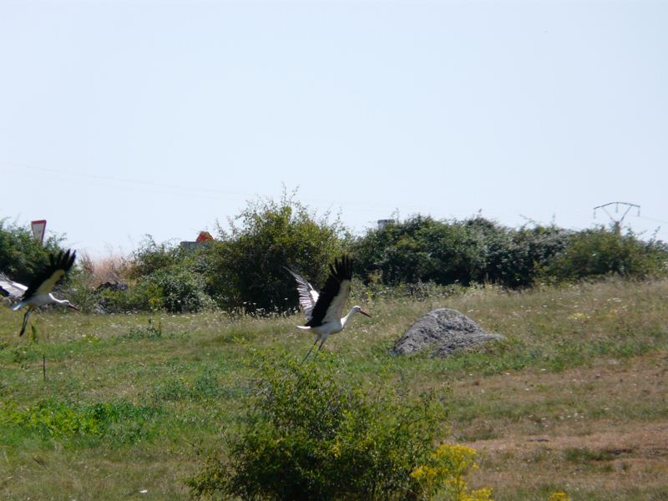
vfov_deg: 3.0
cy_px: 250
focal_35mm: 504
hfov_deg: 3.9
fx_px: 9726
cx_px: 334
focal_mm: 82.8
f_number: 5.6
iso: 100
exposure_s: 1/500
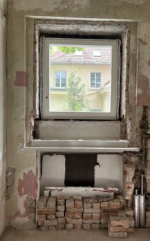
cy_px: 122
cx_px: 81
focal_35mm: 28
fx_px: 183
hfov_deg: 44.4
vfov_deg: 66.5
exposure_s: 1/121
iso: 80
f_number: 1.6
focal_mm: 5.1
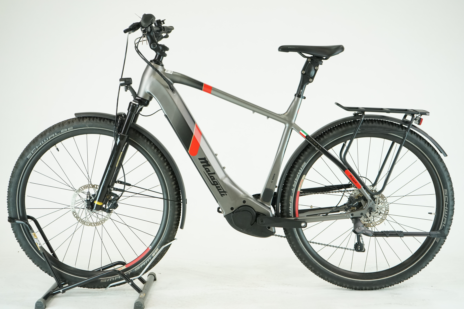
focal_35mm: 51
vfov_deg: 26.5
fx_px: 657
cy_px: 154
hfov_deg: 38.9
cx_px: 232
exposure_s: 1/200
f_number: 5.6
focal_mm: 51
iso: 1600
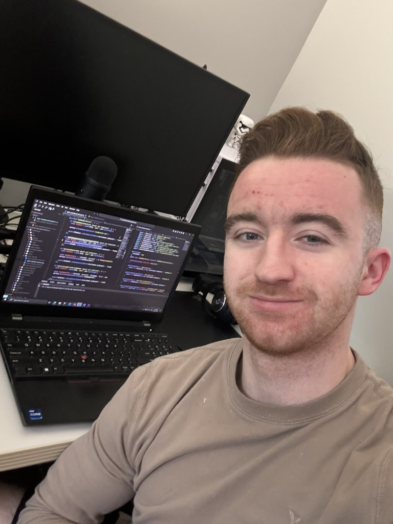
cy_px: 262
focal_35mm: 30
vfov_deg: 60.0
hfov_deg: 46.8
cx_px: 196
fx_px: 454
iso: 400
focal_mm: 2.69
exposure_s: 1/32
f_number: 1.9
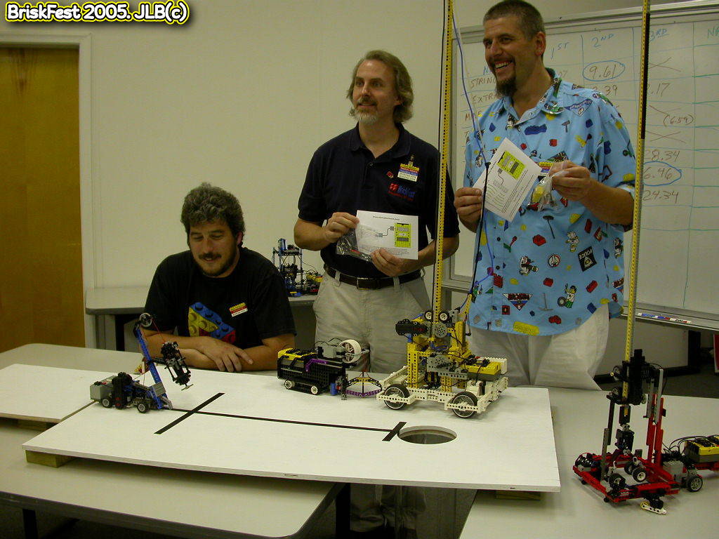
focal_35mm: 38
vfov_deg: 37.7
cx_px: 360
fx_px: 789
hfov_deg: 49.0
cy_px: 270
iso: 100
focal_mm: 7.85
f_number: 2.6
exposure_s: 1/34.1
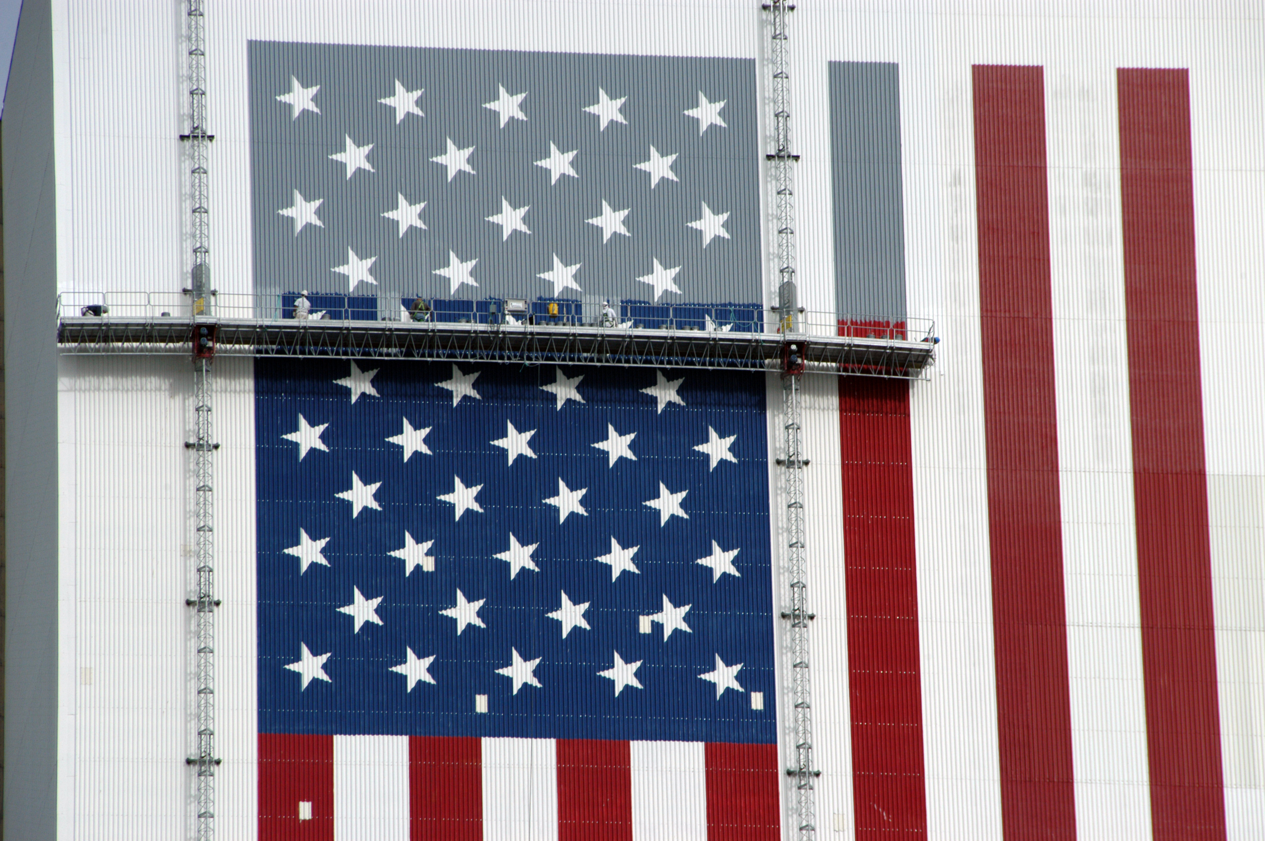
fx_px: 10533
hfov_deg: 6.9
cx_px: 632
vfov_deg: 4.6
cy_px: 420
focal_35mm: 300
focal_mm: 200
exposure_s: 1/640
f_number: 9
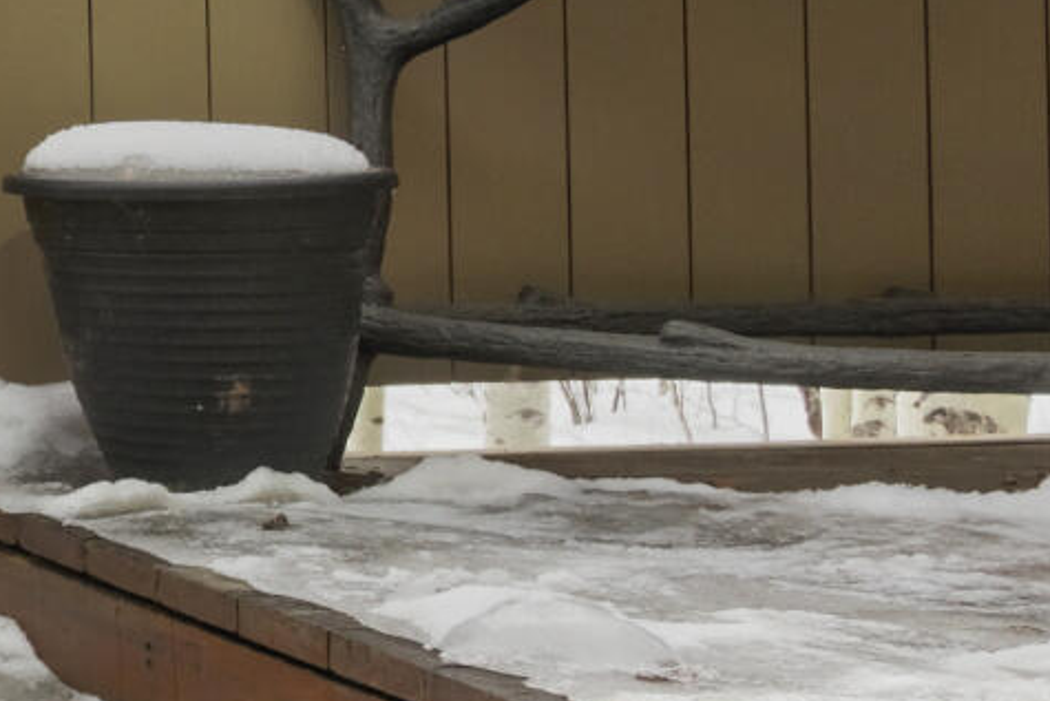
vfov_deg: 11.2
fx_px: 3501
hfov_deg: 11.9
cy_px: -113
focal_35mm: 120
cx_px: -1804
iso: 250
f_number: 7.1
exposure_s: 1/200
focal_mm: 19
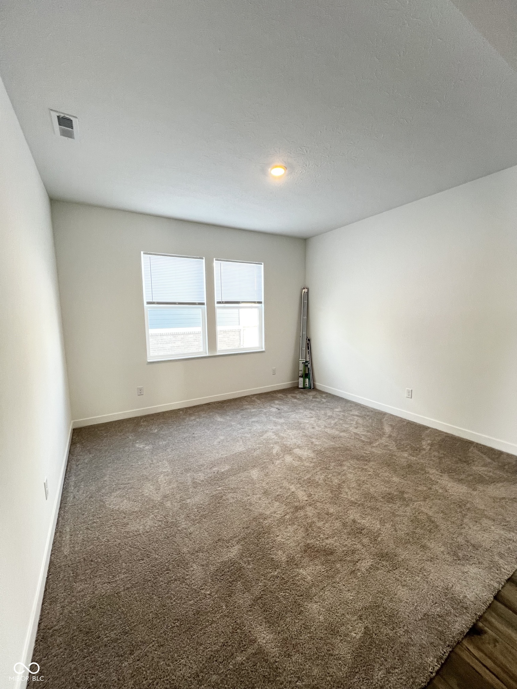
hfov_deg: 89.9
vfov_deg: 106.2
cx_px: 258
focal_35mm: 13
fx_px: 259
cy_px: 344
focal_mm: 1.57
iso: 200
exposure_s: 1/60
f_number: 1.8
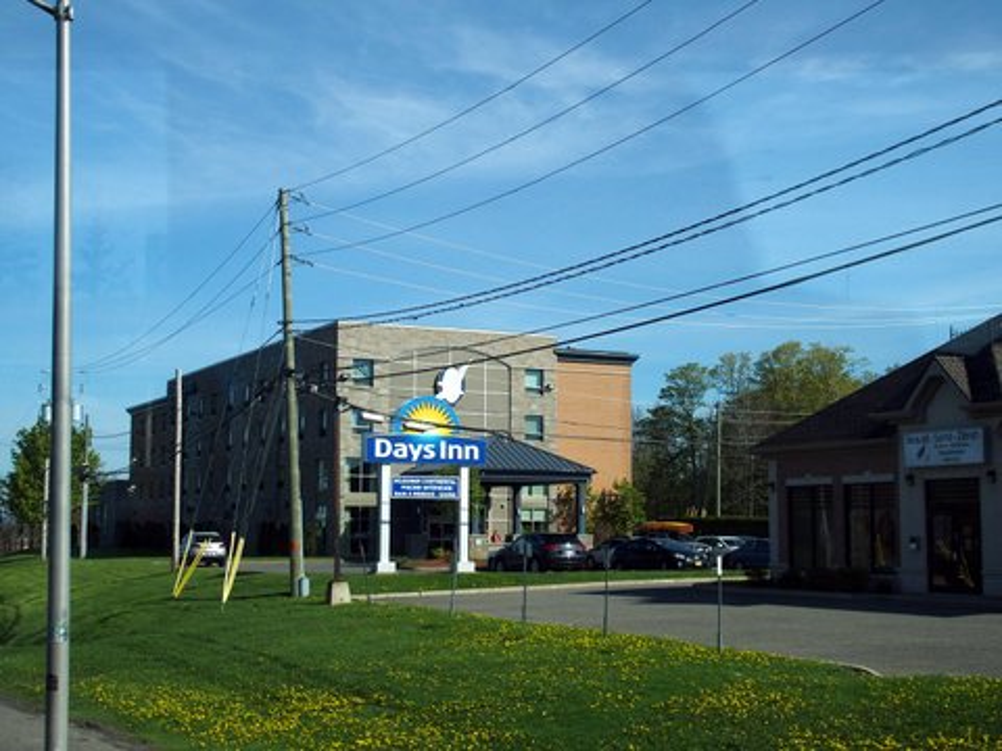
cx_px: 501
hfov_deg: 38.2
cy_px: 376
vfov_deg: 29.1
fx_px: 1447
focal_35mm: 50
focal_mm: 10.8
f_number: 3.5
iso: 100
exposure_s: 1/250
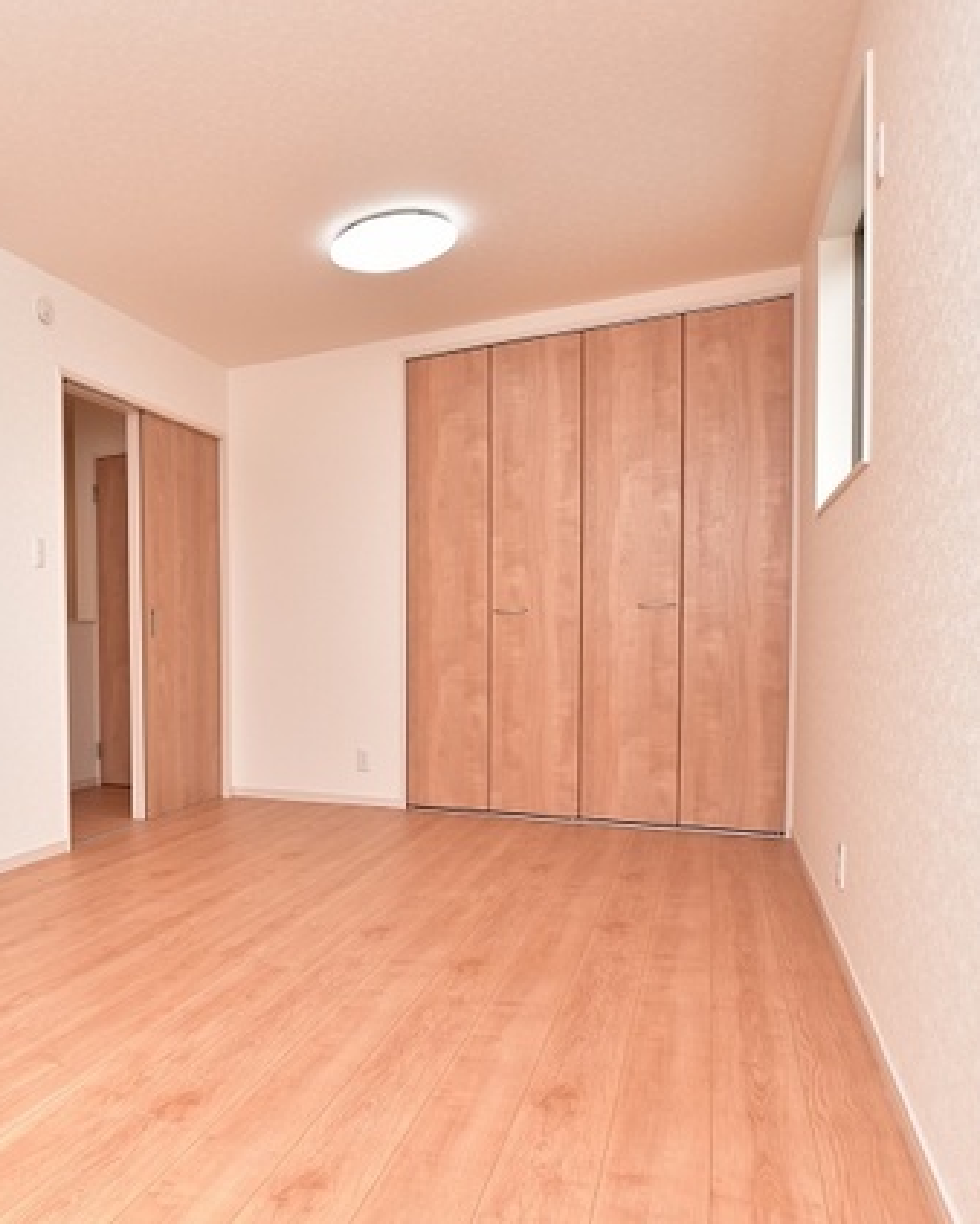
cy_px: 696
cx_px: 58
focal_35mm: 25
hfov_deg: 49.2
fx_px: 906
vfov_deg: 67.8
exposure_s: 1/60
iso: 160
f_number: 5
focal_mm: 10
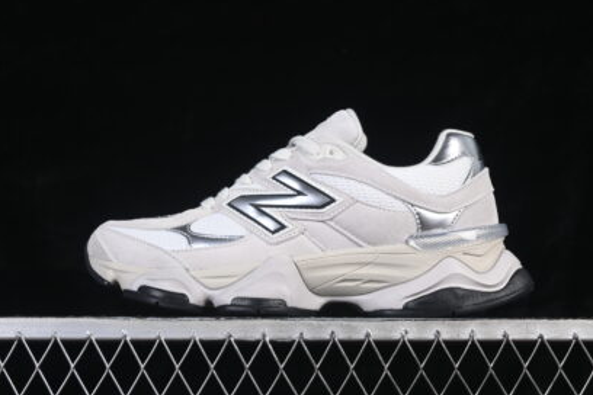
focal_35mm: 79
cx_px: 308
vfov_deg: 17.3
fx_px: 1301
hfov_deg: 25.7
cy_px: 188
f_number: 8
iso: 160
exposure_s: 1/80
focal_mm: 50
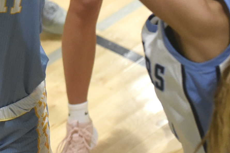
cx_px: -45
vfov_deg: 3.9
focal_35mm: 355
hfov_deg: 5.8
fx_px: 2269
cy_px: -40
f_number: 3.2
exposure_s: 1/1000
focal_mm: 105
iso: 6400
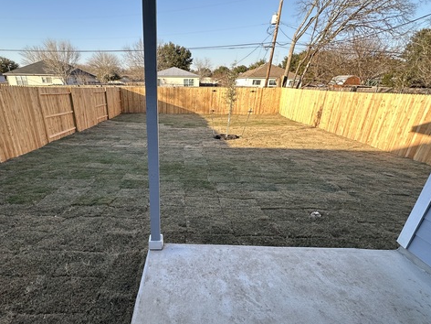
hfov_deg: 83.7
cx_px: 173
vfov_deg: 68.1
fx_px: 237
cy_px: 191
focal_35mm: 19
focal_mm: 2.22
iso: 40
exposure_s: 1/218
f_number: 2.2
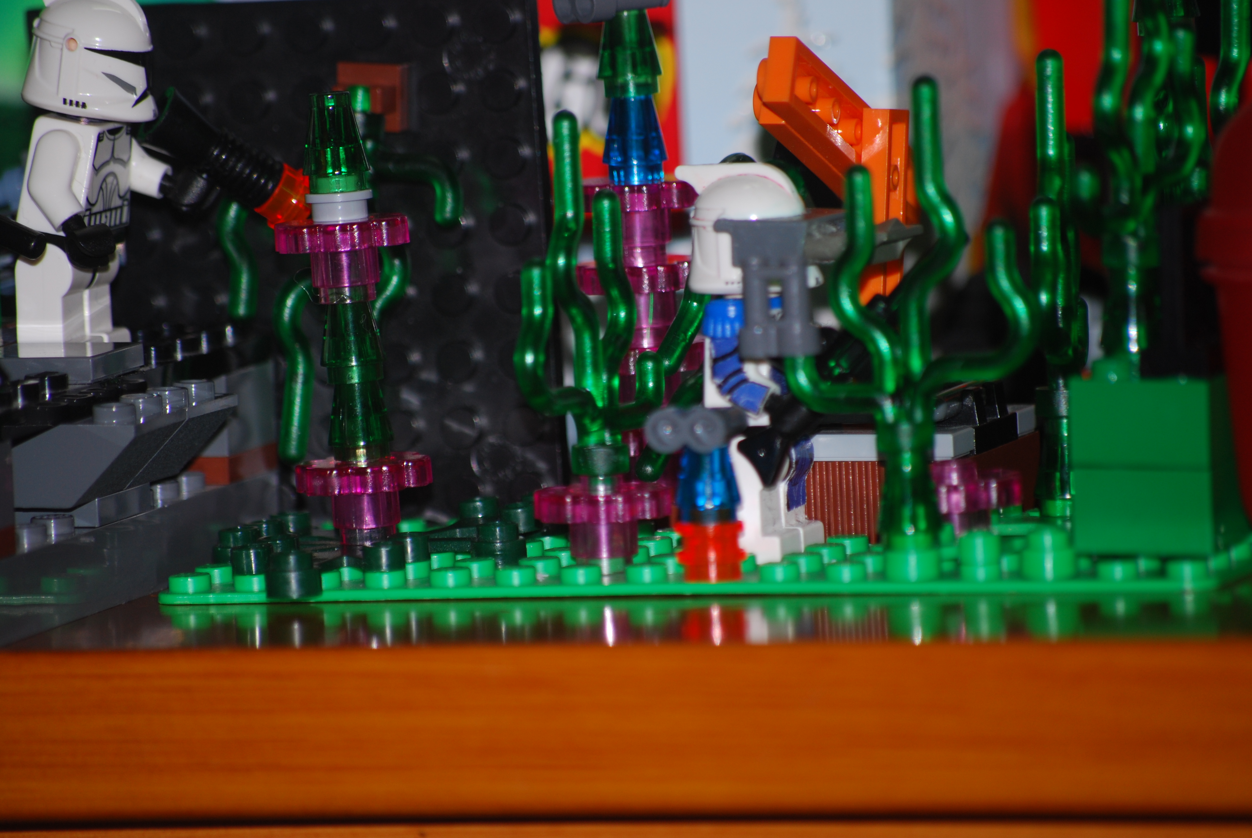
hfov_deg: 6.9
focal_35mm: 300
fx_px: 10446
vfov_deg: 4.6
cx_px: 626
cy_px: 419
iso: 200
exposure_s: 1/60
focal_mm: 200
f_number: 5.6
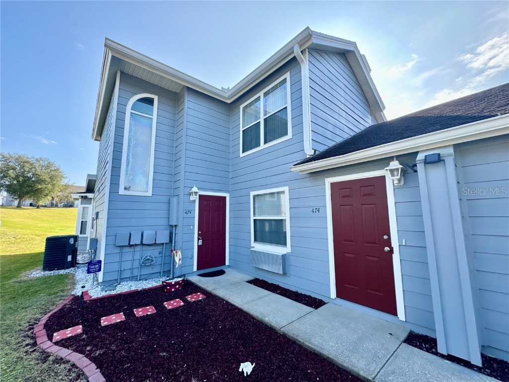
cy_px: 191
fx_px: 206
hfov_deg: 102.1
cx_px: 254
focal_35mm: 14
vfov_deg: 85.7
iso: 40
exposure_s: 1/379
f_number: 2.2
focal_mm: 2.22
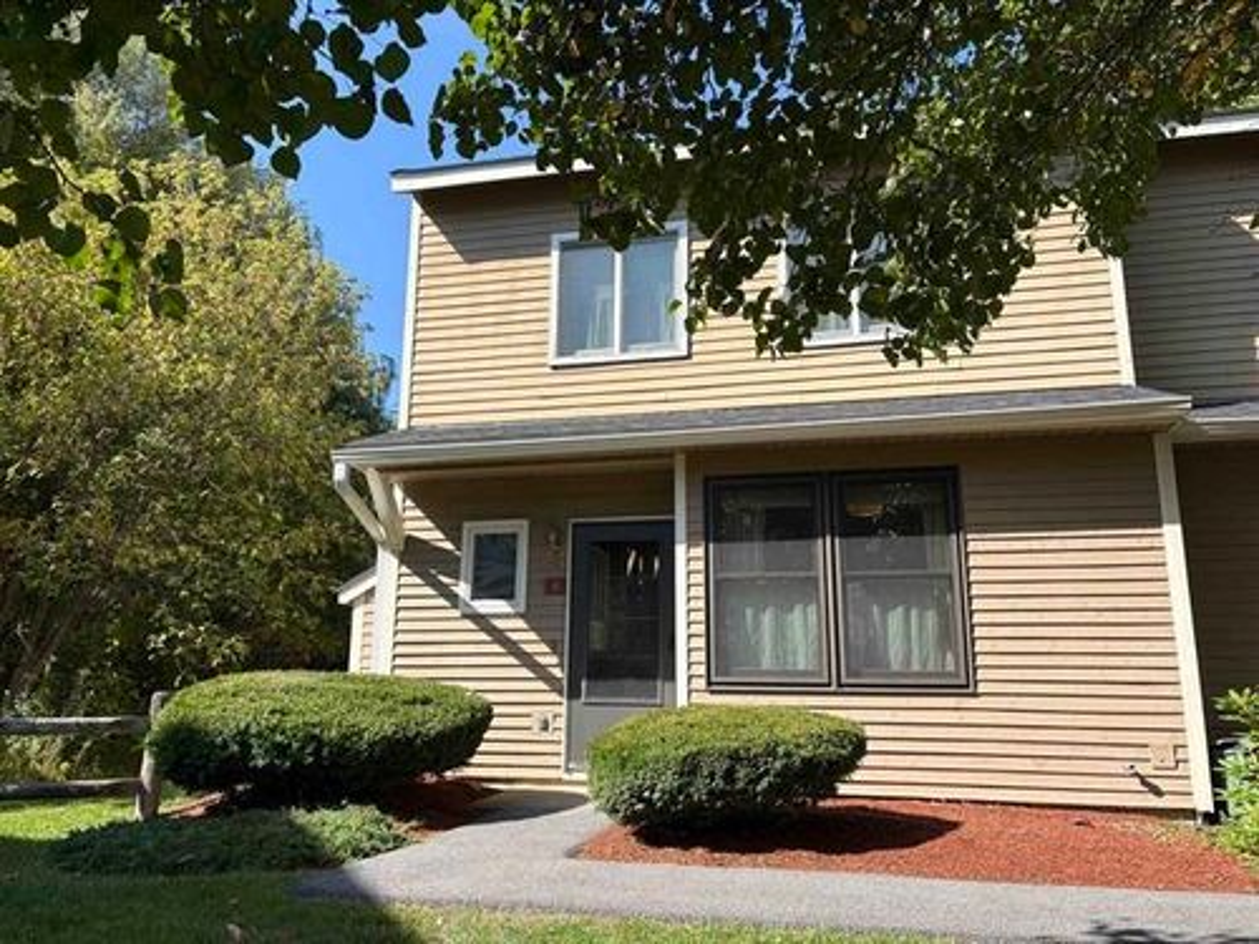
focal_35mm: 26
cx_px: 630
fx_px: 946
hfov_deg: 67.3
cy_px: 472
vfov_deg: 53.1
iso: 50
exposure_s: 1/1751
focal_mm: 5.96
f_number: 1.6
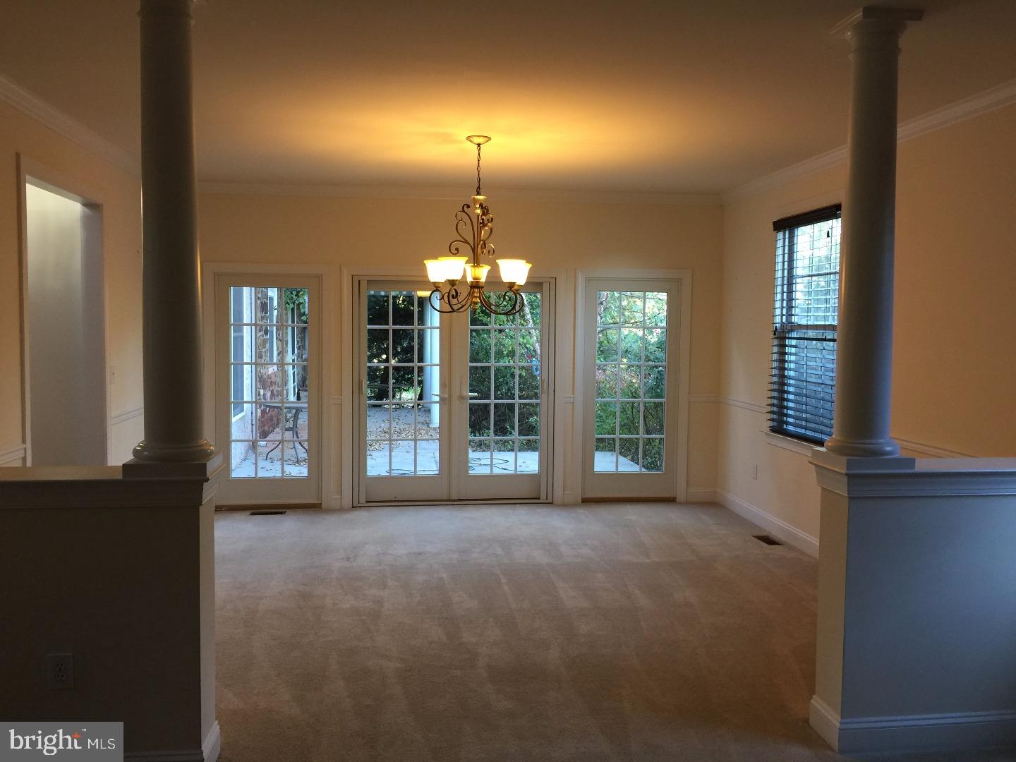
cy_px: 381
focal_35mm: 29
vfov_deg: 48.2
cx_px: 508
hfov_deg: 61.7
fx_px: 851
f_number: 2.2
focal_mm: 4.15
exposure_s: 1/15
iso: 40
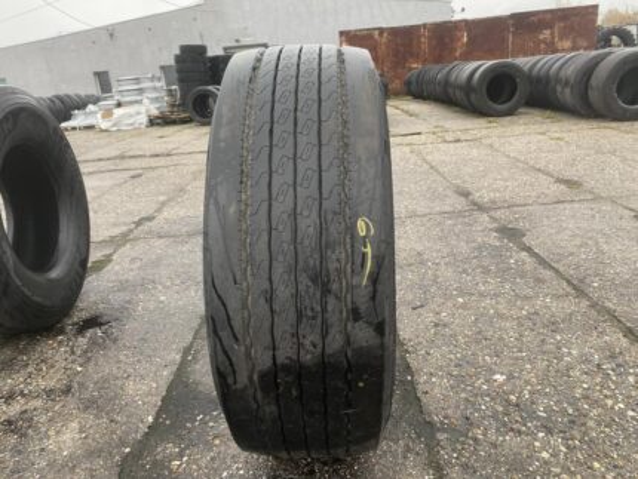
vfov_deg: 53.1
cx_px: 319
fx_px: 479
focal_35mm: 26
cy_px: 240
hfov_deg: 67.3
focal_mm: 4.25
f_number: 1.8
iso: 80
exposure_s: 1/121
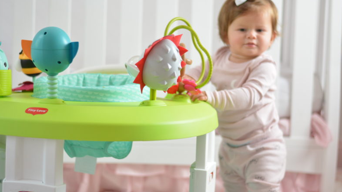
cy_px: 94
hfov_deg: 26.5
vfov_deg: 15.1
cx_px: 171
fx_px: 725
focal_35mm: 80
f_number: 1.8
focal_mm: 50
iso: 1000
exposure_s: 1/250
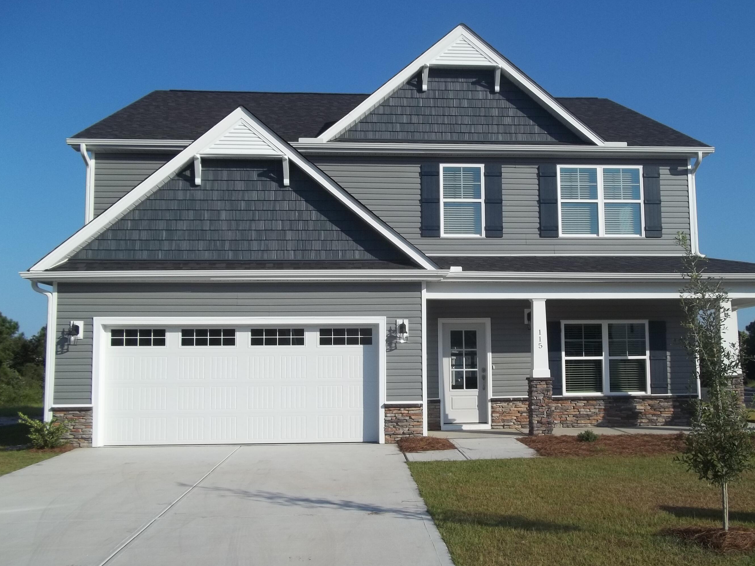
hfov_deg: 51.2
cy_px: 308
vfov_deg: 39.6
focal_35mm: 36
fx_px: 785
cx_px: 421
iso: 64
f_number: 8.8
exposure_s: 1/200
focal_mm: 5.7
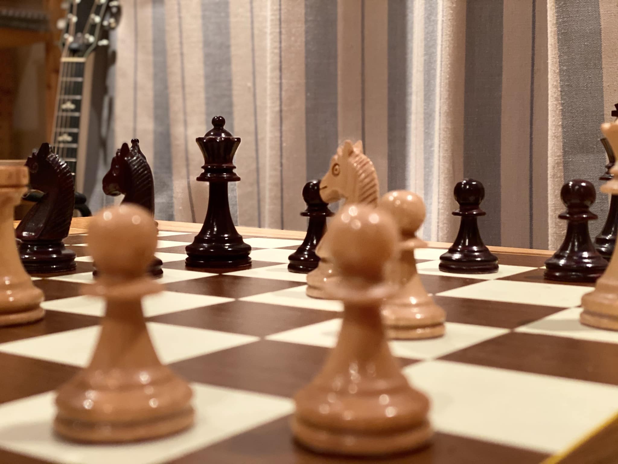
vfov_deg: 28.0
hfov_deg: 36.8
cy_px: 232
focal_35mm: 52
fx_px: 928
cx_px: 309
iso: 400
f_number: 2
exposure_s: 1/33
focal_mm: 6
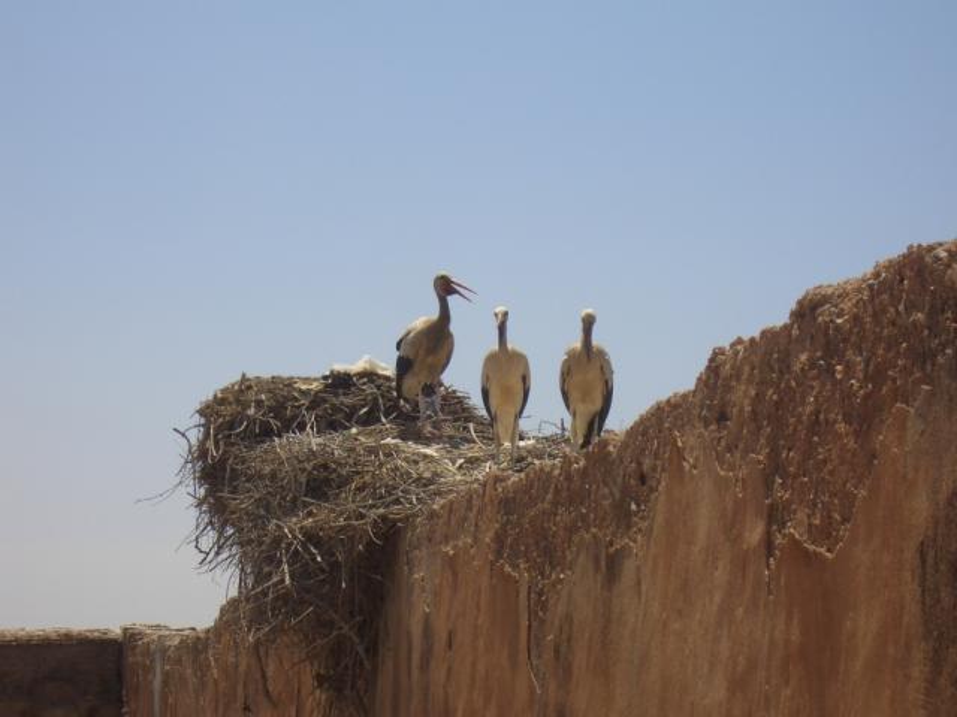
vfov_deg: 14.1
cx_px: 478
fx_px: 2903
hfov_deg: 18.7
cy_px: 358
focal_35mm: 105
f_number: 7.7
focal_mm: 17.4
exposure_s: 1/250
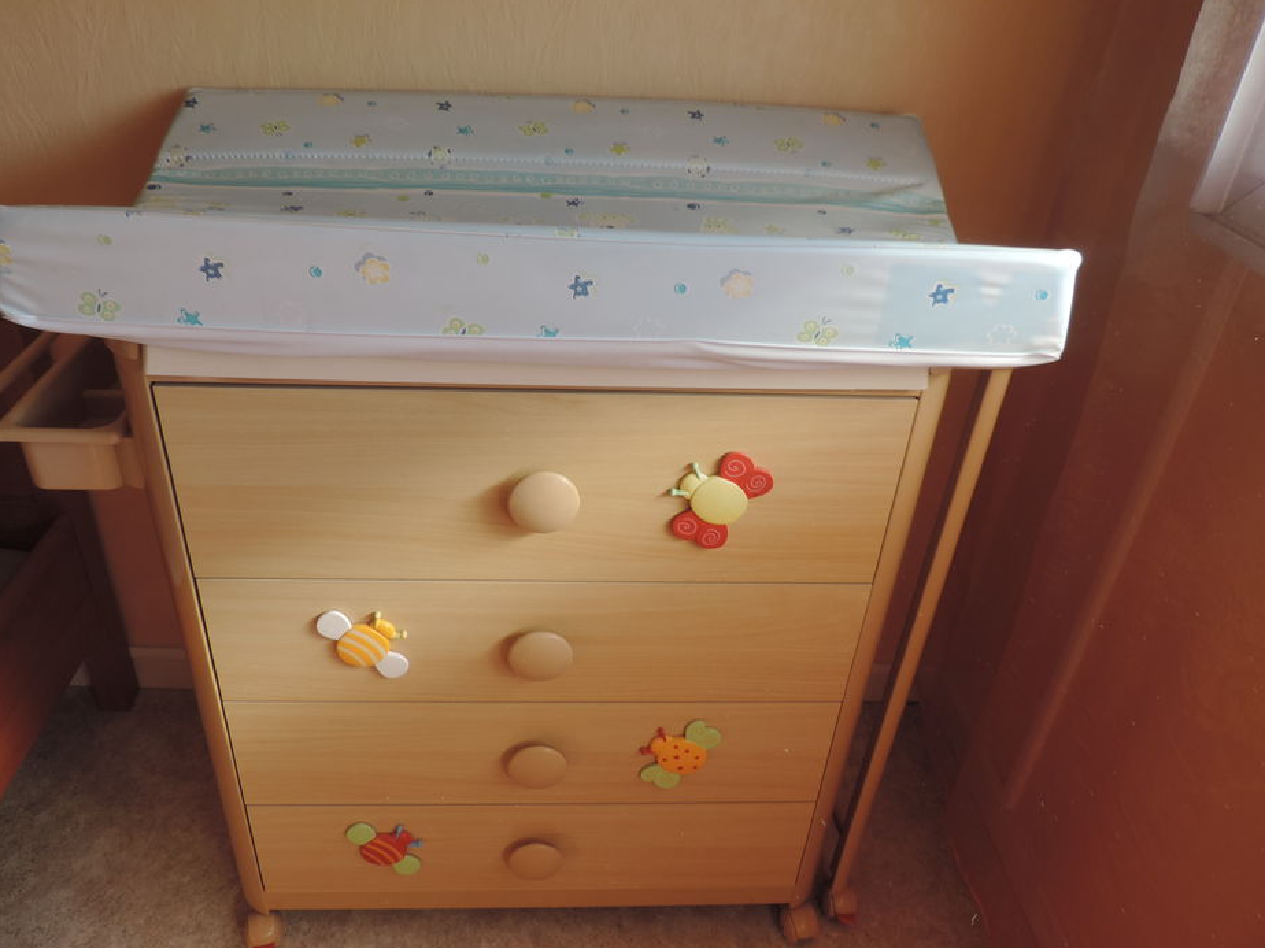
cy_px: 485
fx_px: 950
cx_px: 592
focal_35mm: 26
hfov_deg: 67.2
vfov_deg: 53.0
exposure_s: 1/50
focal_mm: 4.3
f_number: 3
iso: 80
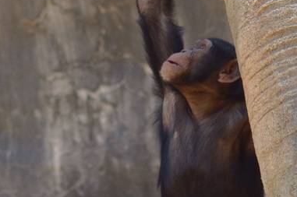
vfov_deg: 1.8
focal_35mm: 755
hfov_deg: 2.7
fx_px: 6221
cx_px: -139
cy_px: 202
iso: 400
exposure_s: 1/500
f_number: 5.6
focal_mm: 120
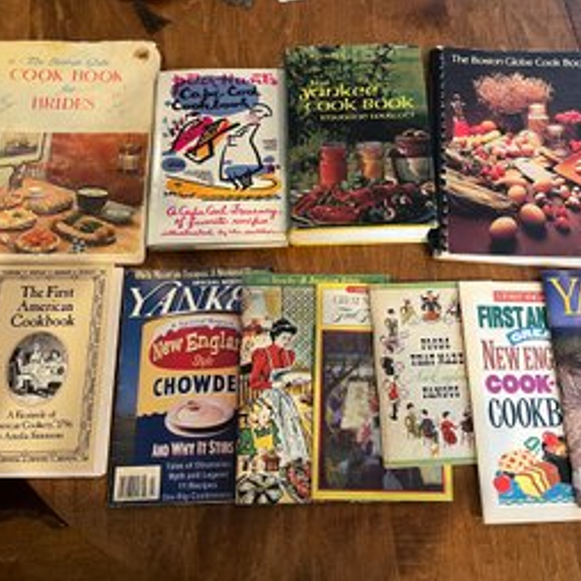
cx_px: 335
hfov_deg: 52.3
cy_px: 289
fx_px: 589
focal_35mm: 31
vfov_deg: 52.5
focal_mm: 5.1
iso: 250
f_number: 1.6
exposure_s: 1/60
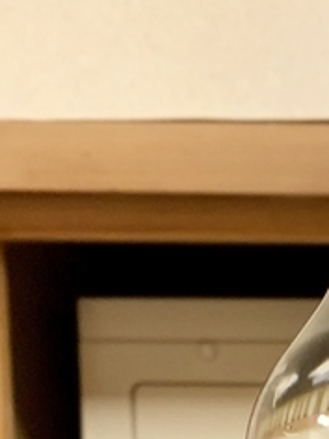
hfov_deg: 16.1
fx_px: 1115
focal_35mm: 88
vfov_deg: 20.3
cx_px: 396
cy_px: 579
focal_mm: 4.25
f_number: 1.8
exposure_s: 1/52
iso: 400
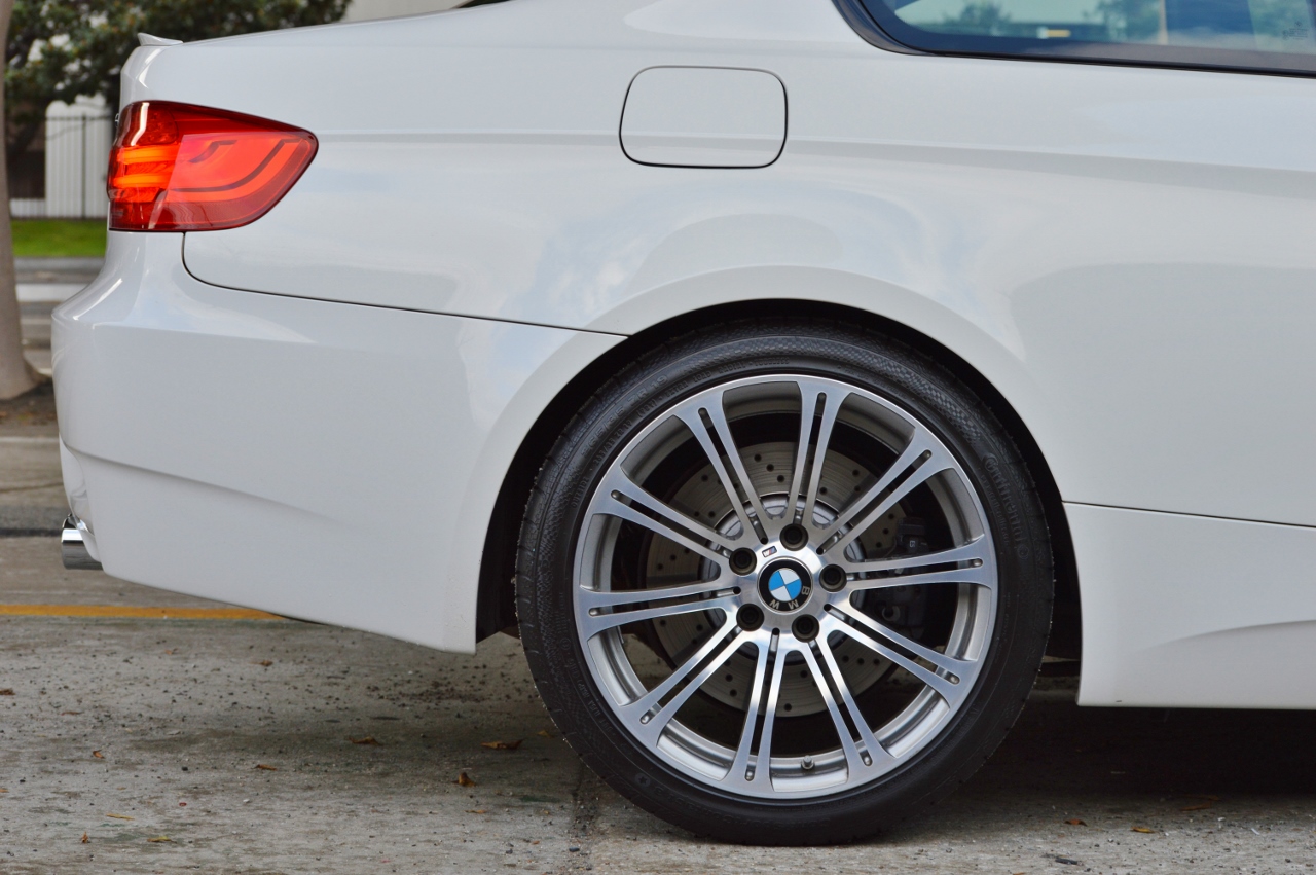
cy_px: 438
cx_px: 658
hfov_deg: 24.6
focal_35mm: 82
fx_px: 3013
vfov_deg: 16.5
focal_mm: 55
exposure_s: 1/125
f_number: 5.6
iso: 280
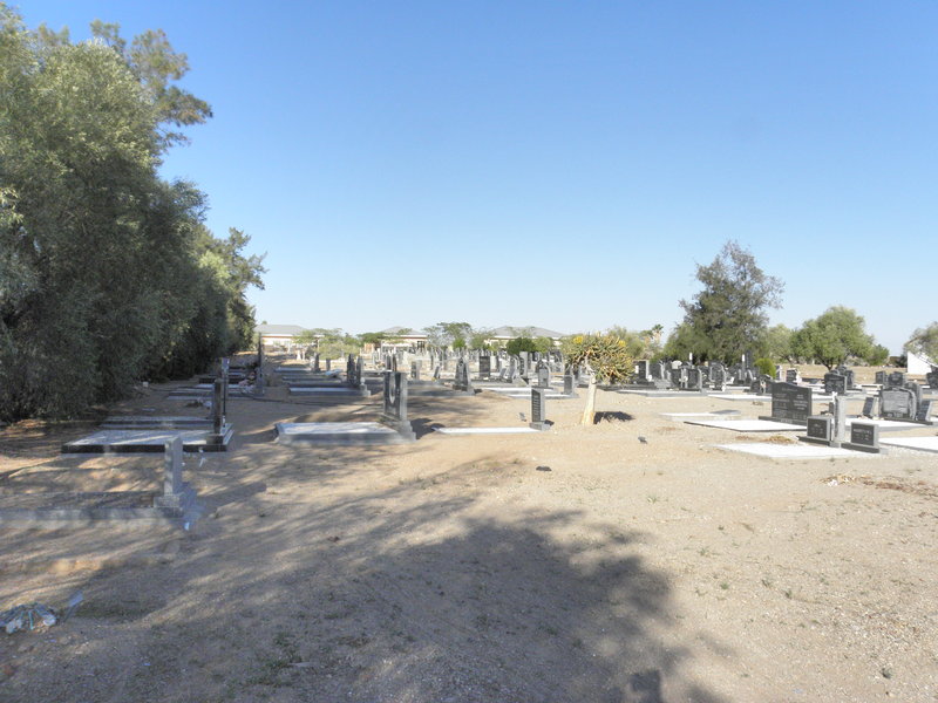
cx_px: 469
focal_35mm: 26
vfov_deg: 53.1
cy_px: 352
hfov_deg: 67.3
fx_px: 705
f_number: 6.3
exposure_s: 1/500
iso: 200
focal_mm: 4.6
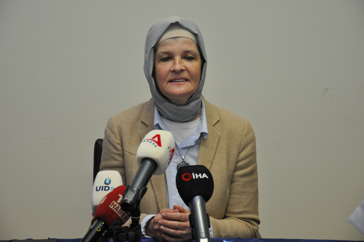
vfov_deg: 12.1
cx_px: 182
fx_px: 1136
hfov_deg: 18.2
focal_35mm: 112
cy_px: 121
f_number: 6.3
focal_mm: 75
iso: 1000
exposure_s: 1/60
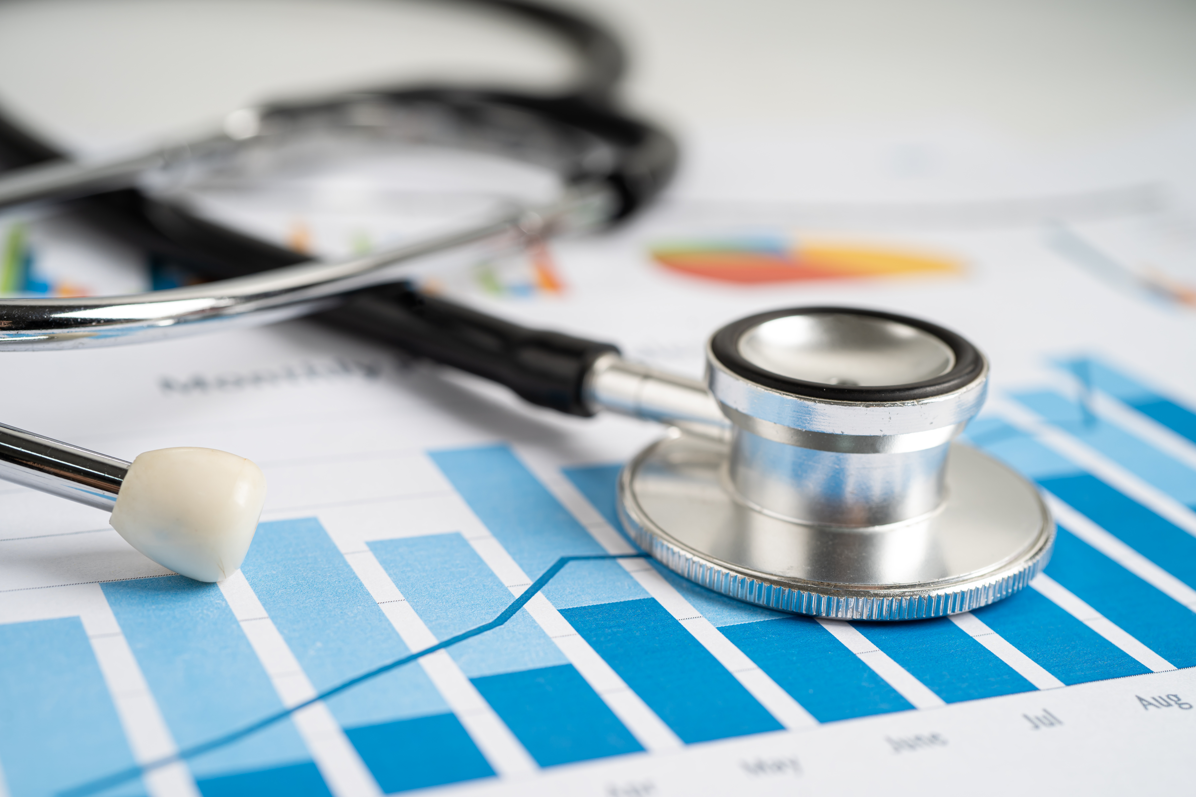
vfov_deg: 27.0
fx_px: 1661
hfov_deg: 39.6
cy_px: 398
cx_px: 598
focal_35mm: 50
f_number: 5.6
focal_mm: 50
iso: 100
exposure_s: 1/125
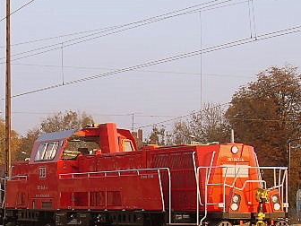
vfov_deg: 12.1
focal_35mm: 122
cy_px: 195
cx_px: 43
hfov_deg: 16.0
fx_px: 1061
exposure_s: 1/250
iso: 80
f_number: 3.1
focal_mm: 7.1
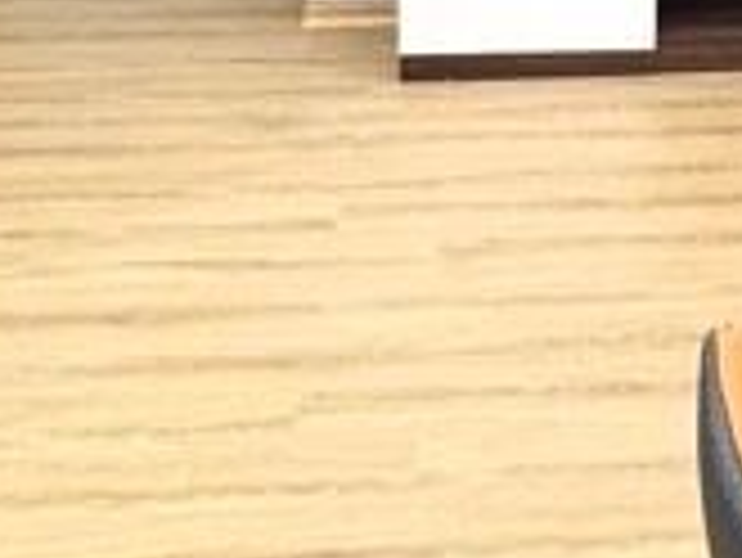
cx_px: 769
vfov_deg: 14.9
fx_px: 1866
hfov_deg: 21.6
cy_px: -436
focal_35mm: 87
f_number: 2.2
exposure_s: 1/50
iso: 250
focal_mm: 2.22
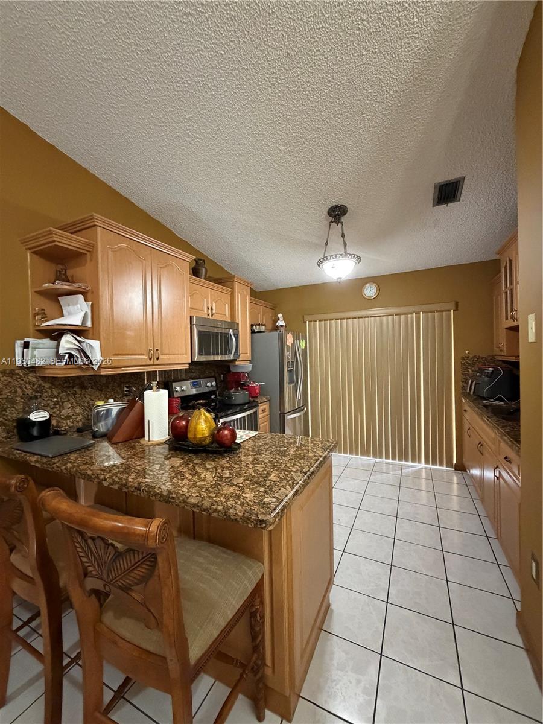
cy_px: 362
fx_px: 293
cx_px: 272
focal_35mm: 14
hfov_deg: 85.7
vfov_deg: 102.1
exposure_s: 1/60
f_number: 2.2
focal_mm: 2.22
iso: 1250
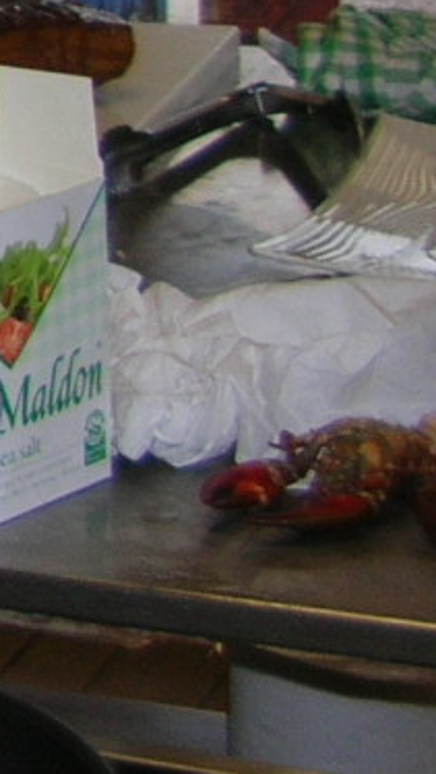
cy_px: -306
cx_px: -1068
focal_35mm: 163
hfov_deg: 6.5
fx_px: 3343
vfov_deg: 12.7
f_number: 2.8
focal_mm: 5.8
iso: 50
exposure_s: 1/60.1
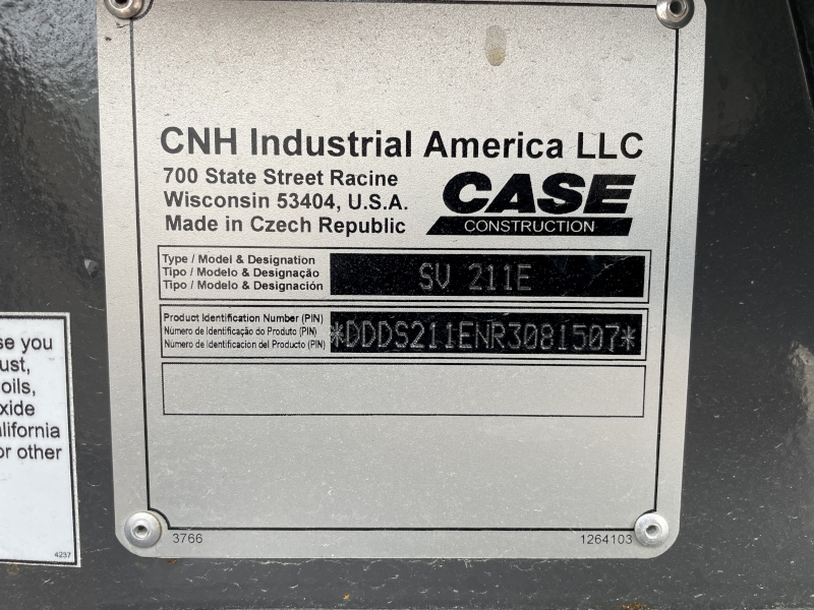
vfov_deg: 53.1
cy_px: 305
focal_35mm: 26
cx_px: 407
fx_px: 611
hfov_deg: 67.3
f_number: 1.6
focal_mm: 4.2
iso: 64
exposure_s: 1/121
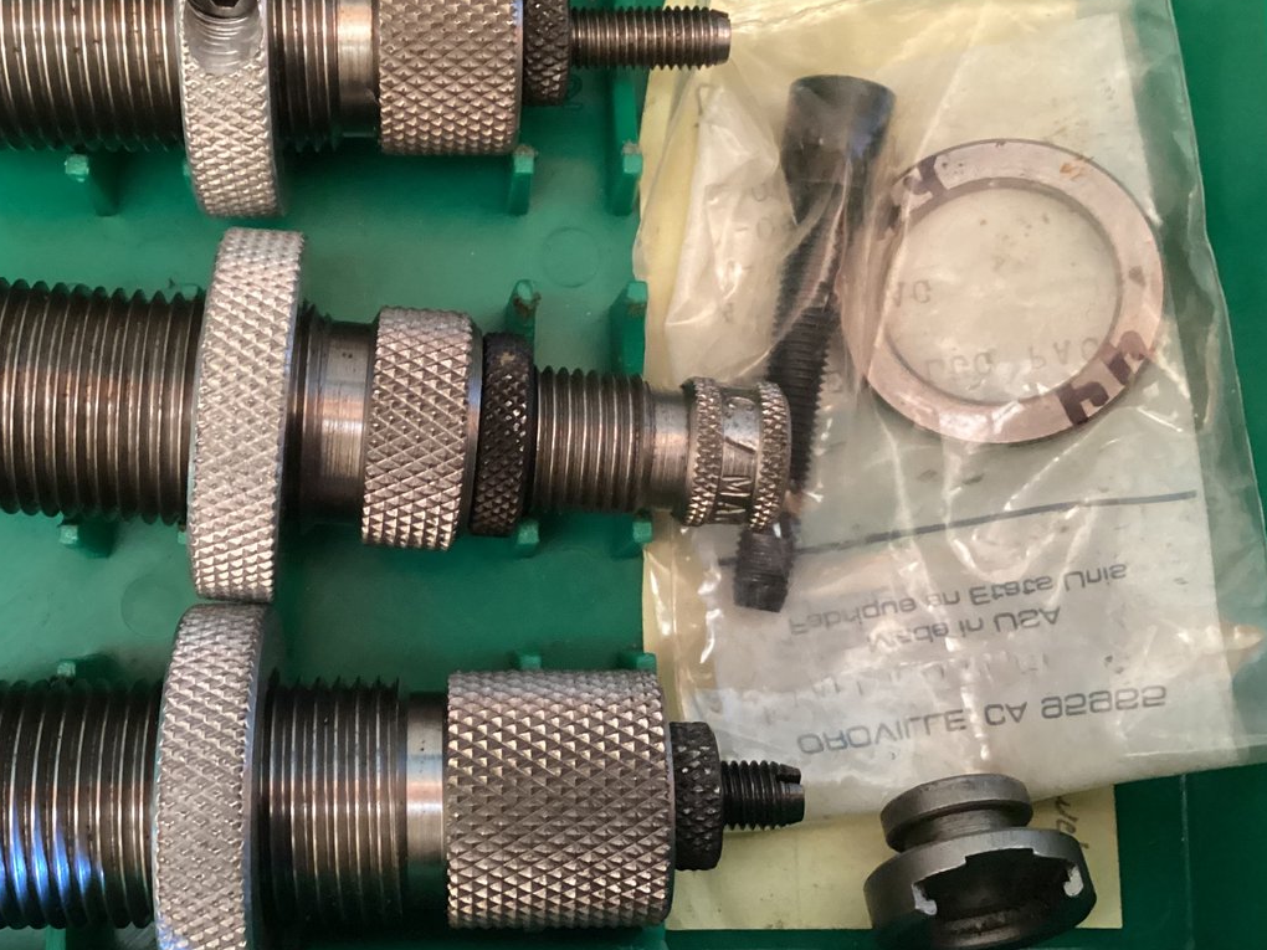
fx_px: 1684
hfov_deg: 40.9
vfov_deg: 31.4
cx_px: 469
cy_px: 373
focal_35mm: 46
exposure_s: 1/25
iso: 500
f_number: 2.4
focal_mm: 3.3
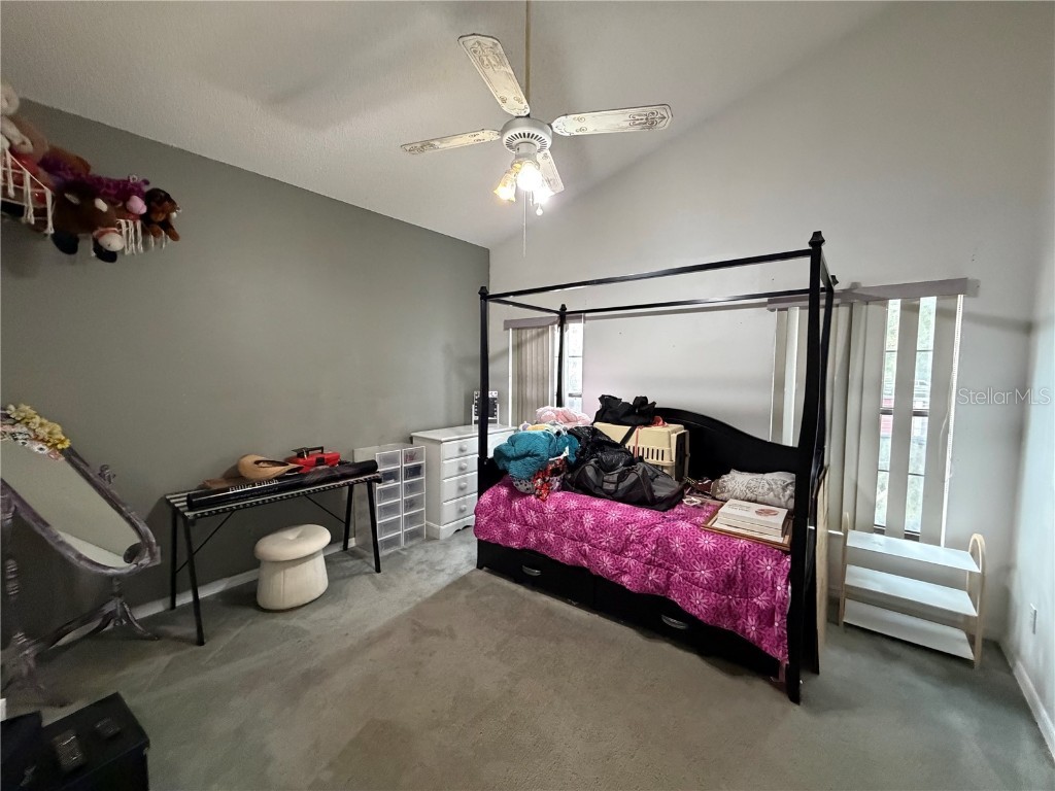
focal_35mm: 14
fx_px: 427
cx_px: 528
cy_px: 396
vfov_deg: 85.7
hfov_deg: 102.1
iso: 640
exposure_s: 1/60
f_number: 2.2
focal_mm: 2.22
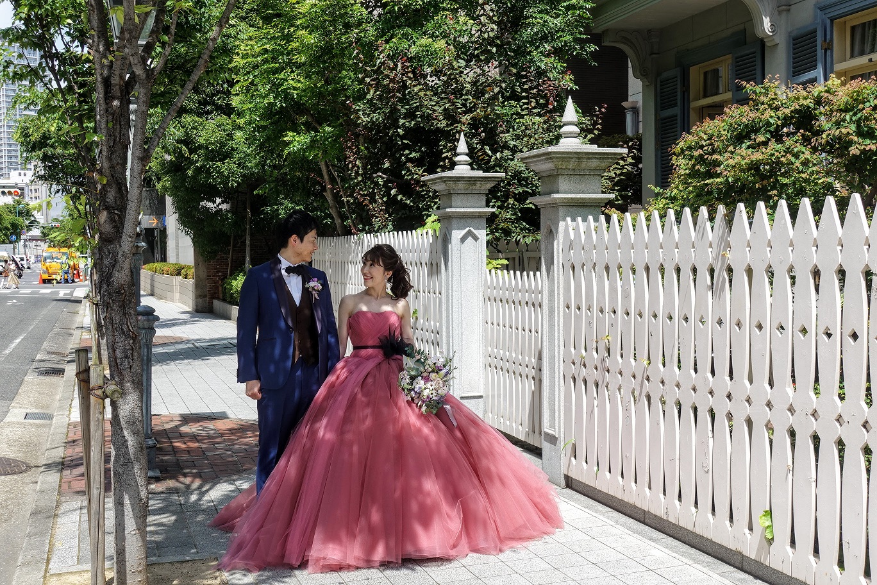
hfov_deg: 45.4
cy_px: 292
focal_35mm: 43
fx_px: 1047
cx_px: 438
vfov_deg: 31.2
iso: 125
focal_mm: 15.74
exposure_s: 1/320
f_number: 5.6
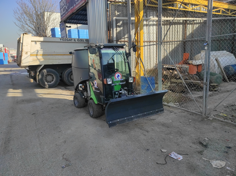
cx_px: 118
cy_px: 88
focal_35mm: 25
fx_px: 170
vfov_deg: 54.8
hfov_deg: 69.4
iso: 100
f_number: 1.89
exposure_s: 1/1730
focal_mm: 5.43
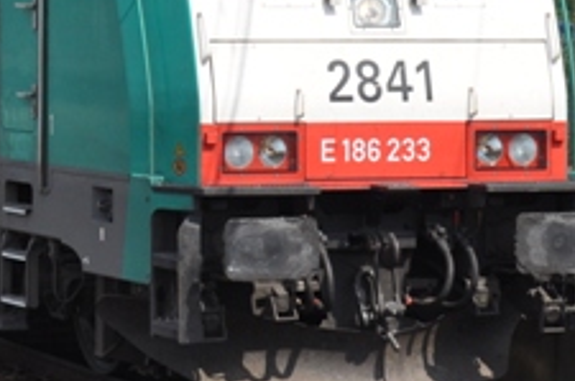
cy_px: 27
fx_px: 2977
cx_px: 13
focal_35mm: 187
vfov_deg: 7.3
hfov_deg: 10.9
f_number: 5.6
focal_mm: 35
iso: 400
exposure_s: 1/1500
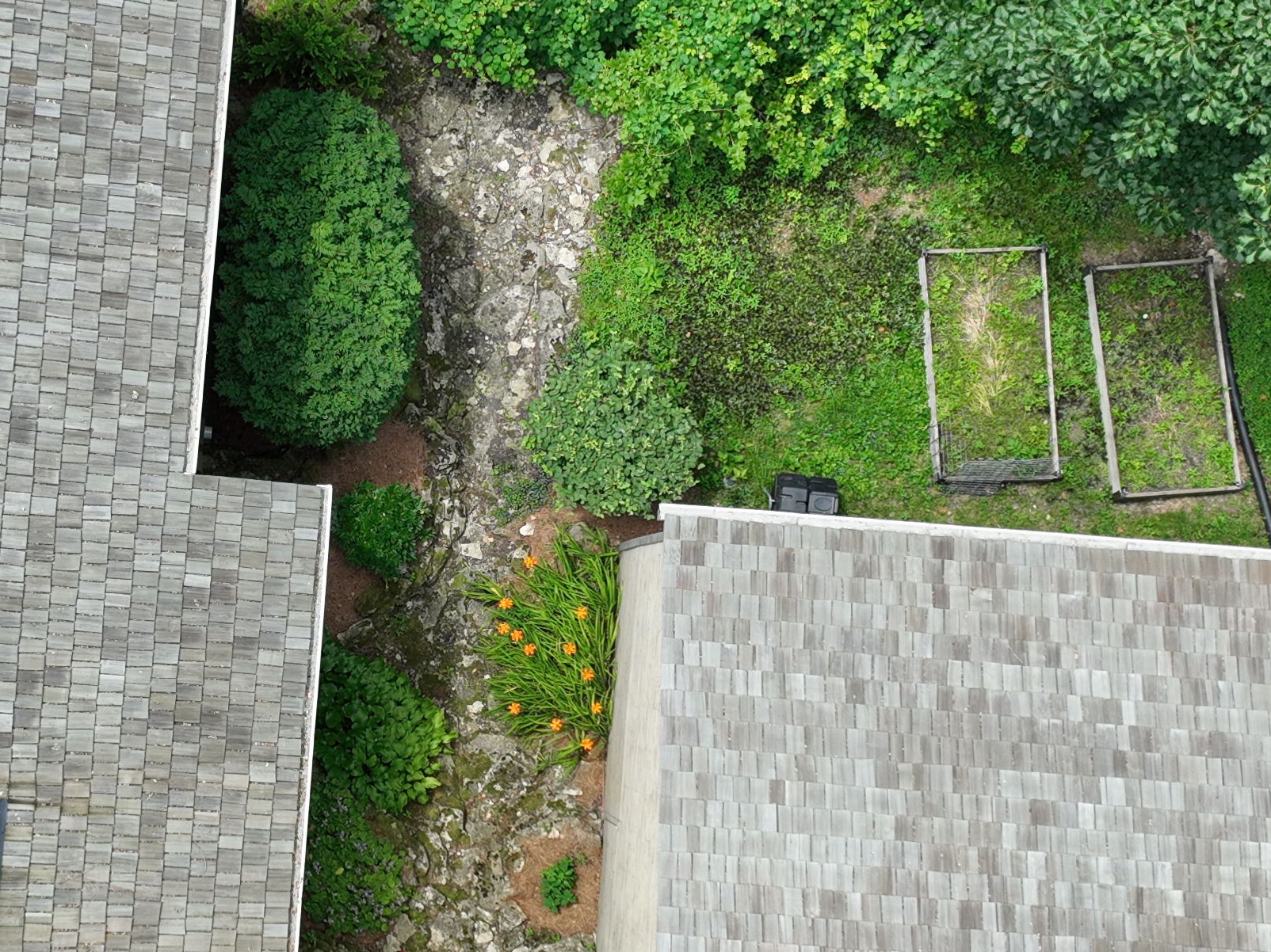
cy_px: 574
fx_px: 2900
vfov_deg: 18.6
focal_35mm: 79
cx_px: 265
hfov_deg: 24.4
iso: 110
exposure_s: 1/500
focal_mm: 12.29
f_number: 2.8
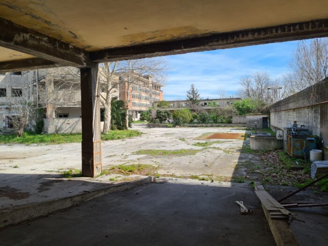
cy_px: 123
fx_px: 246
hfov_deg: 67.3
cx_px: 164
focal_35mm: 26
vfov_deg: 53.1
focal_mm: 5.4
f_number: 1.8
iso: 50
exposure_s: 1/1668
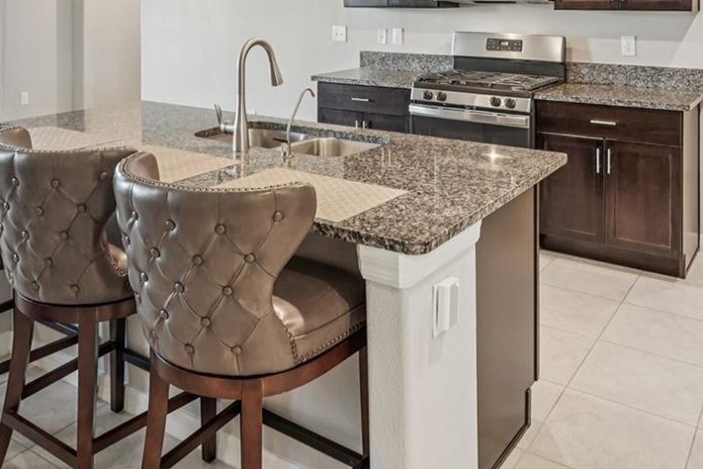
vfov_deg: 33.1
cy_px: -22
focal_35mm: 36
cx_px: 352
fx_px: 703
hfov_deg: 53.1
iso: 400
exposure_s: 1/8
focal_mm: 16
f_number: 8
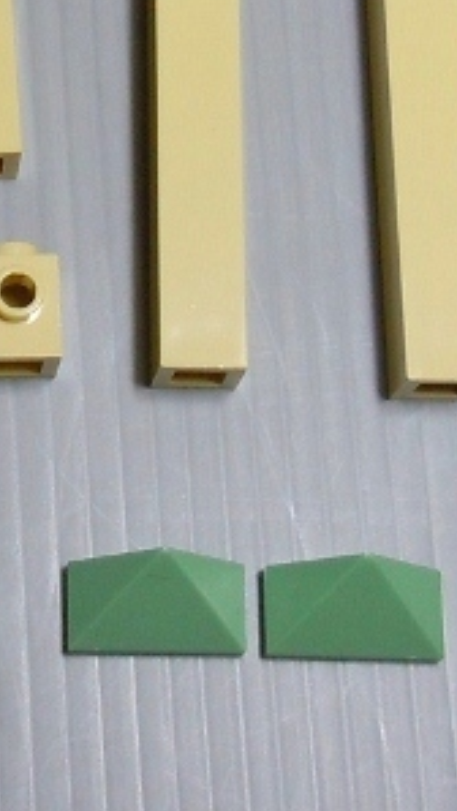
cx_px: -110
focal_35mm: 75
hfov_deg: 15.5
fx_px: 1613
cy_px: 256
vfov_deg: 28.0
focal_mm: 5.4
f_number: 3.5
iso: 200
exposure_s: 1/30
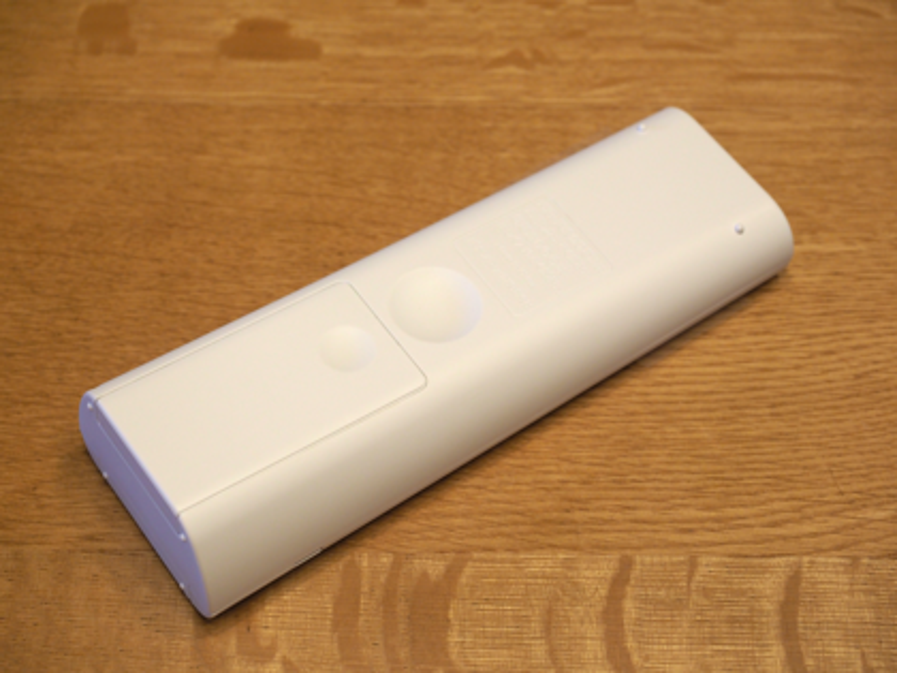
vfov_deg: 18.4
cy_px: 336
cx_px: 448
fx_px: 2073
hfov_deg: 24.4
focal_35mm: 80
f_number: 5
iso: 500
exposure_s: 1/100
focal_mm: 40
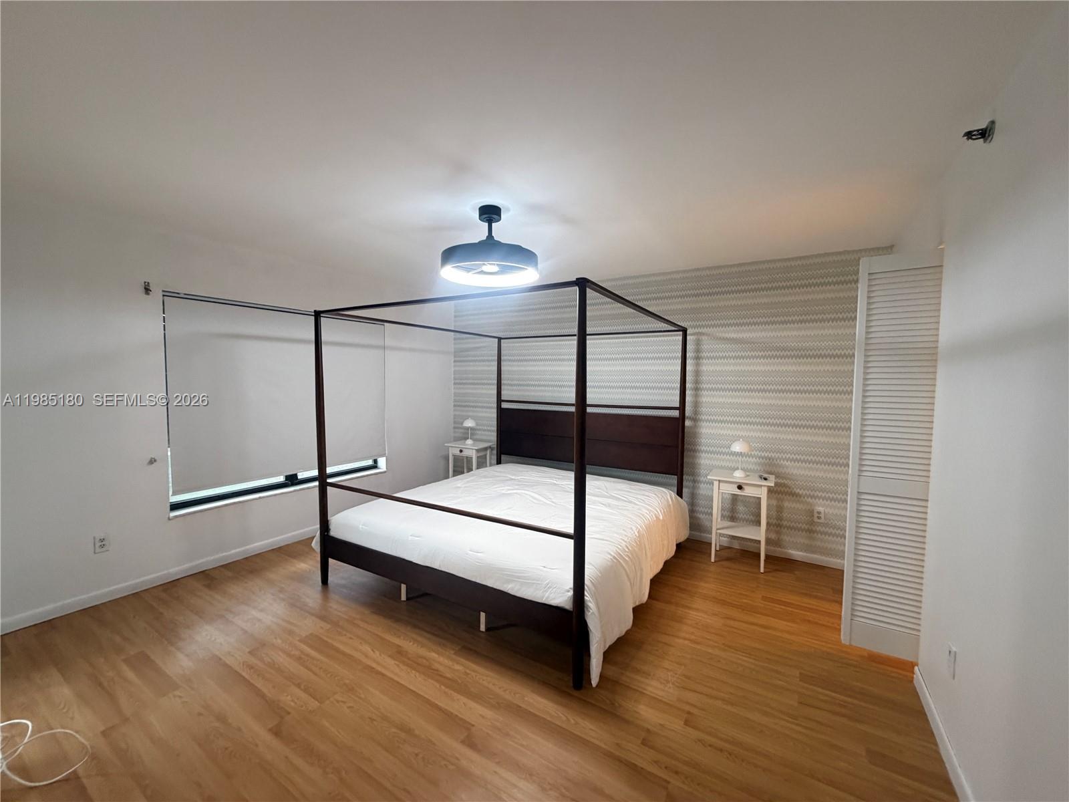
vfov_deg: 85.7
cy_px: 401
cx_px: 534
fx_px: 432
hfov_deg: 102.1
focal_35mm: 14
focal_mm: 2.22
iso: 320
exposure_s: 1/61
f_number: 2.2
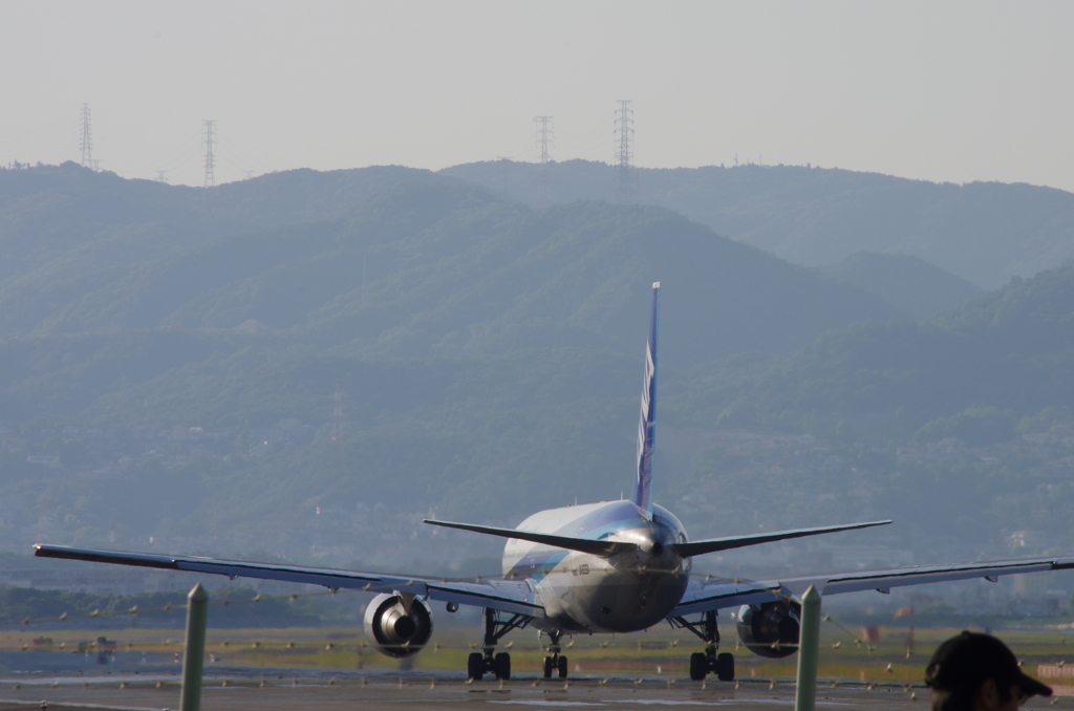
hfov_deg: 4.6
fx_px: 13396
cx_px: 537
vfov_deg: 3.0
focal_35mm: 450
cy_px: 356
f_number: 25
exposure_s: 1/40
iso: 100
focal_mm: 300
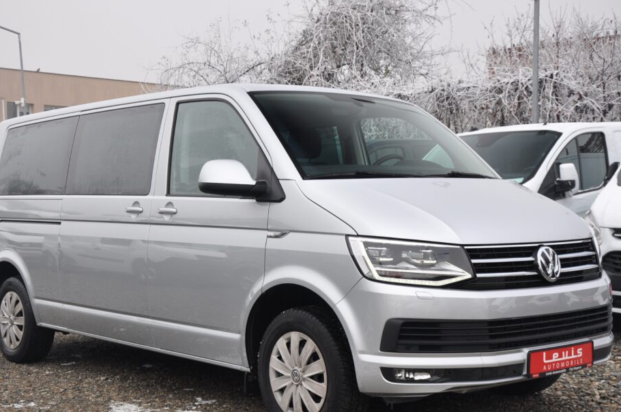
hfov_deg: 36.9
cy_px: 218
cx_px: 297
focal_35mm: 54
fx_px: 930
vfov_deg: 25.0
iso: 500
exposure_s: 1/200
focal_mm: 32
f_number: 7.1
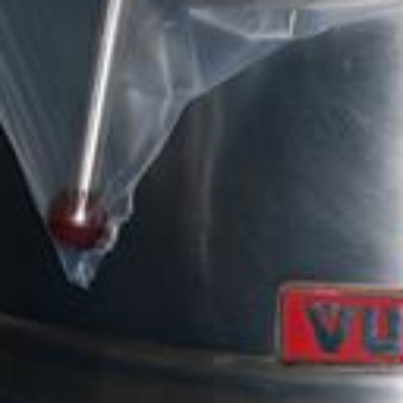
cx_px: 422
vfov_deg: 5.9
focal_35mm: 297
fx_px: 3912
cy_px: 430
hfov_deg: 5.9
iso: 200
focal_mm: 40
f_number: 5
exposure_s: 1/60
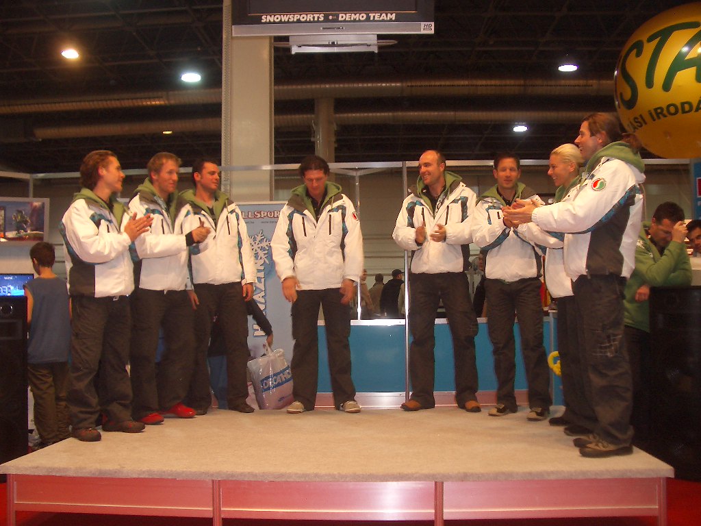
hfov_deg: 52.6
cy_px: 263
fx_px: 709
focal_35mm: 35
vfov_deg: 40.7
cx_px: 350
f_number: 2.6
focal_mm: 5.8
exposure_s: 1/40
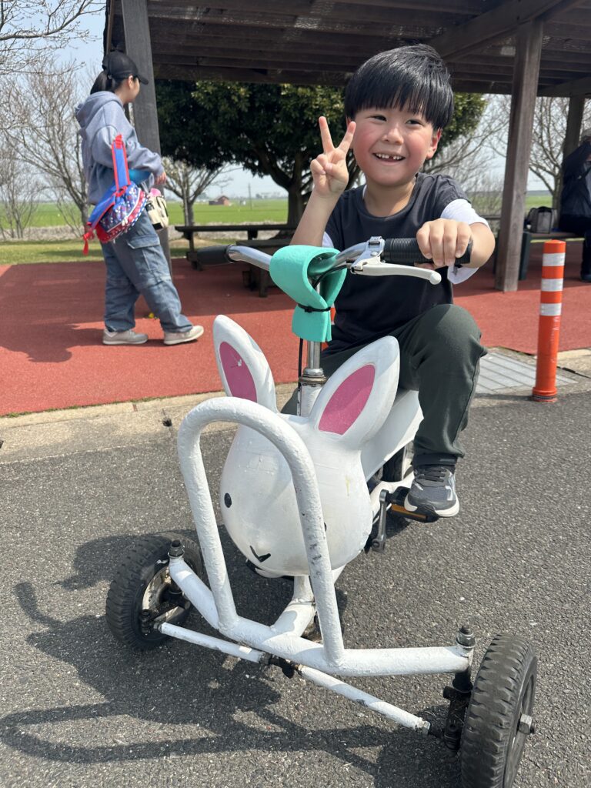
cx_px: 296
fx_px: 546
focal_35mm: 24
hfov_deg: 56.8
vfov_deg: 71.6
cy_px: 394
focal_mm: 6.86
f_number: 1.78
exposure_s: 1/3717
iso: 80
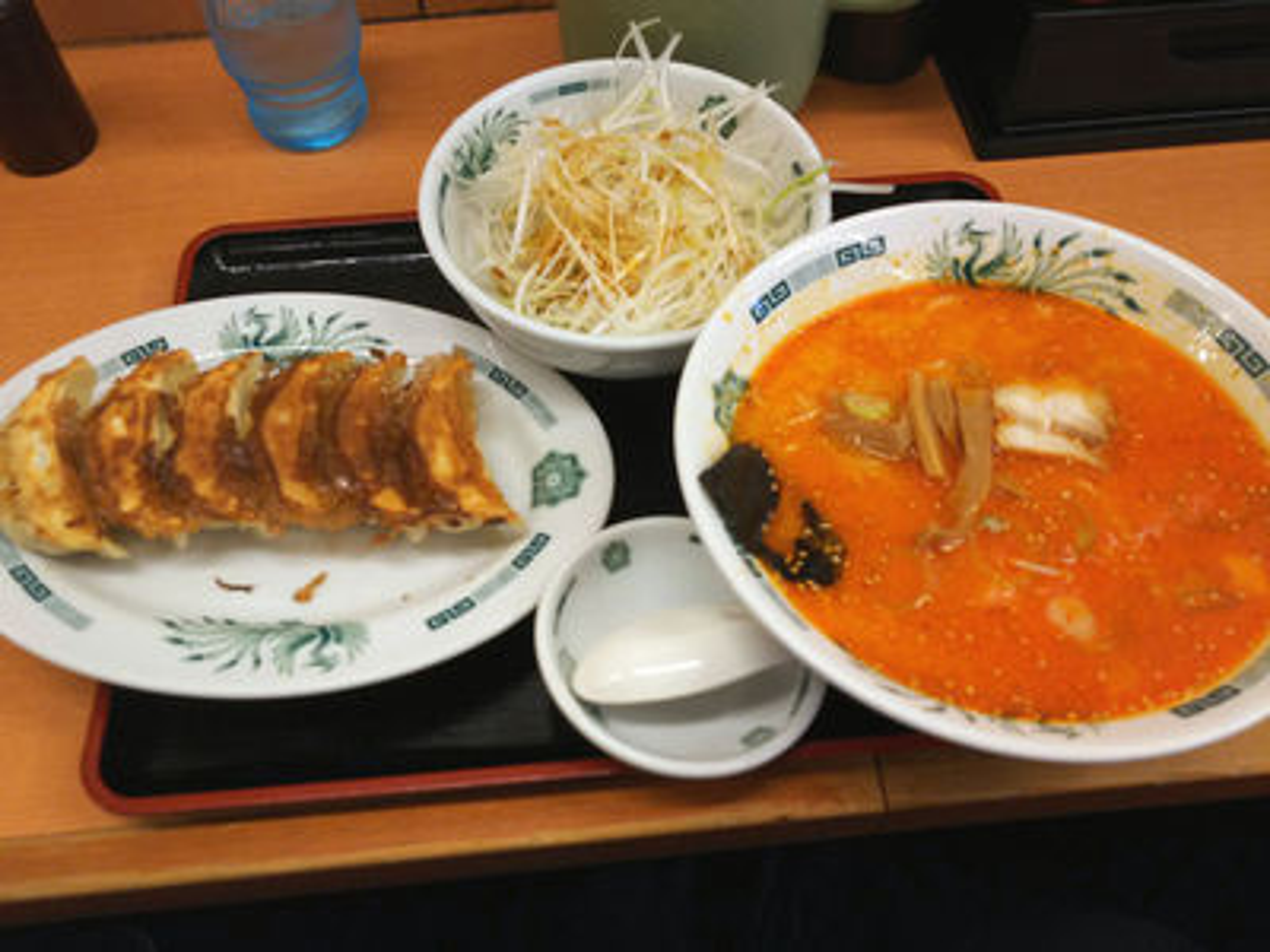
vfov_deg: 51.4
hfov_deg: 65.3
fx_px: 991
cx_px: 635
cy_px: 476
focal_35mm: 27
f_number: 1.9
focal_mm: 4.2
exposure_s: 1/120
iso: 80
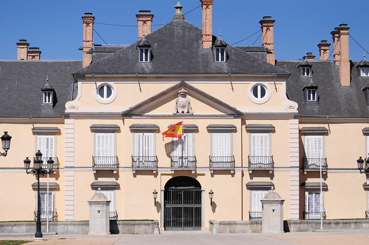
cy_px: 122
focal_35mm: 105
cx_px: 184
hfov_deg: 19.5
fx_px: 1075
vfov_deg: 13.0
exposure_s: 1/3200
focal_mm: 70
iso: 250
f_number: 5
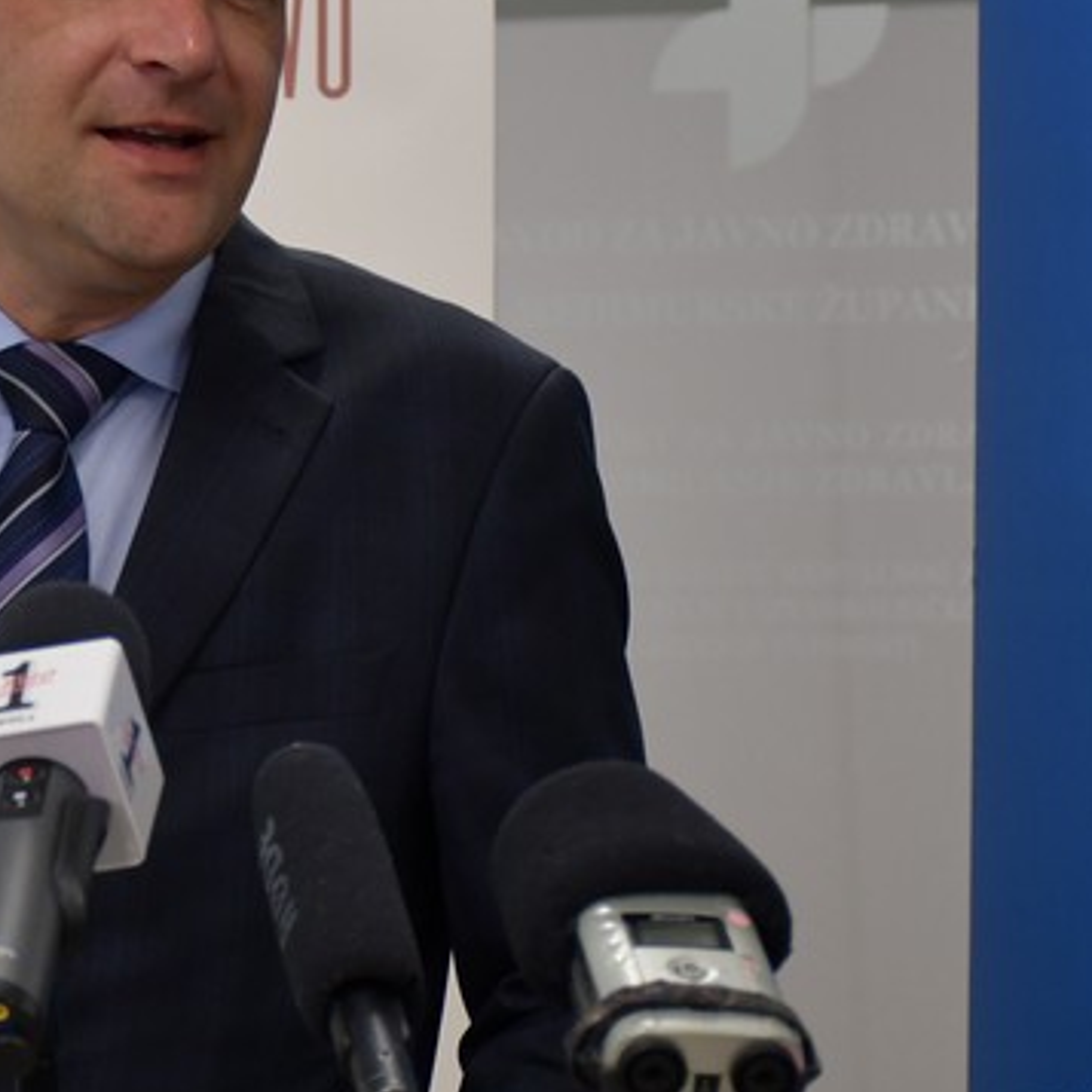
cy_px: 632
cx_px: 83
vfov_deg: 9.2
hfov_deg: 9.2
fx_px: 6781
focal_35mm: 190
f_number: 4.8
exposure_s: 1/125
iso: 800
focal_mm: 52
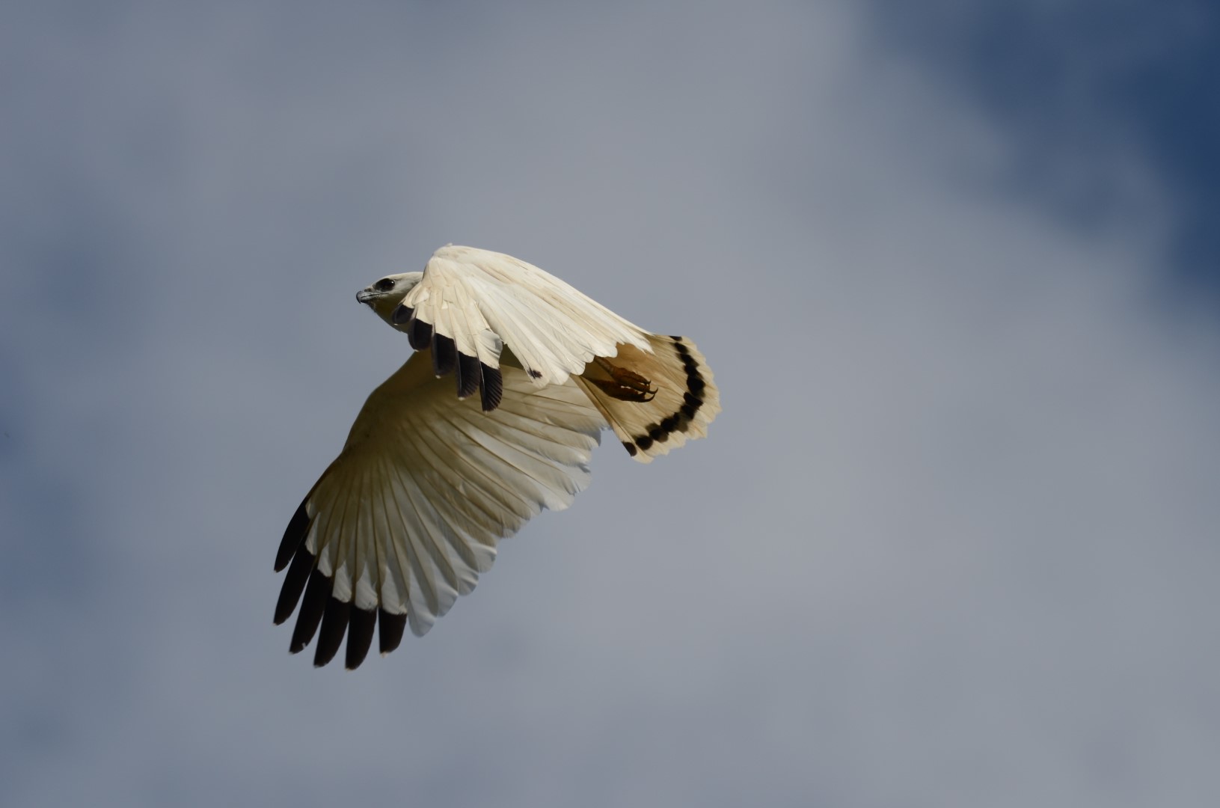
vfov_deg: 2.2
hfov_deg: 3.3
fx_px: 21304
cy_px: 404
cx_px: 610
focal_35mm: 630
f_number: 10
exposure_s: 1/800
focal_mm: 420
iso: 140
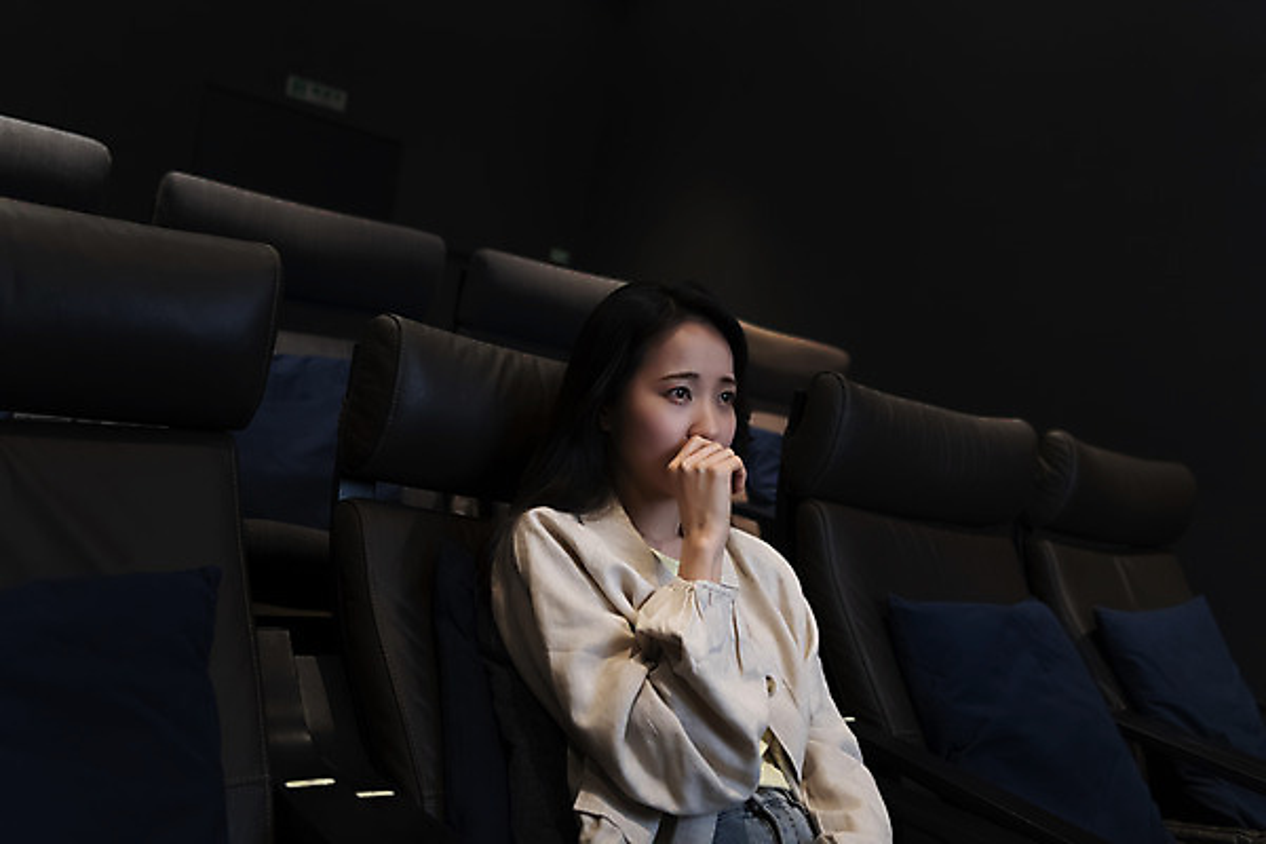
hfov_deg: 58.7
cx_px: 633
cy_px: 422
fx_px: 1125
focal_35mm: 32
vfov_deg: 41.1
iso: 1250
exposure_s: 1/100
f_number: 2.8
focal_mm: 32
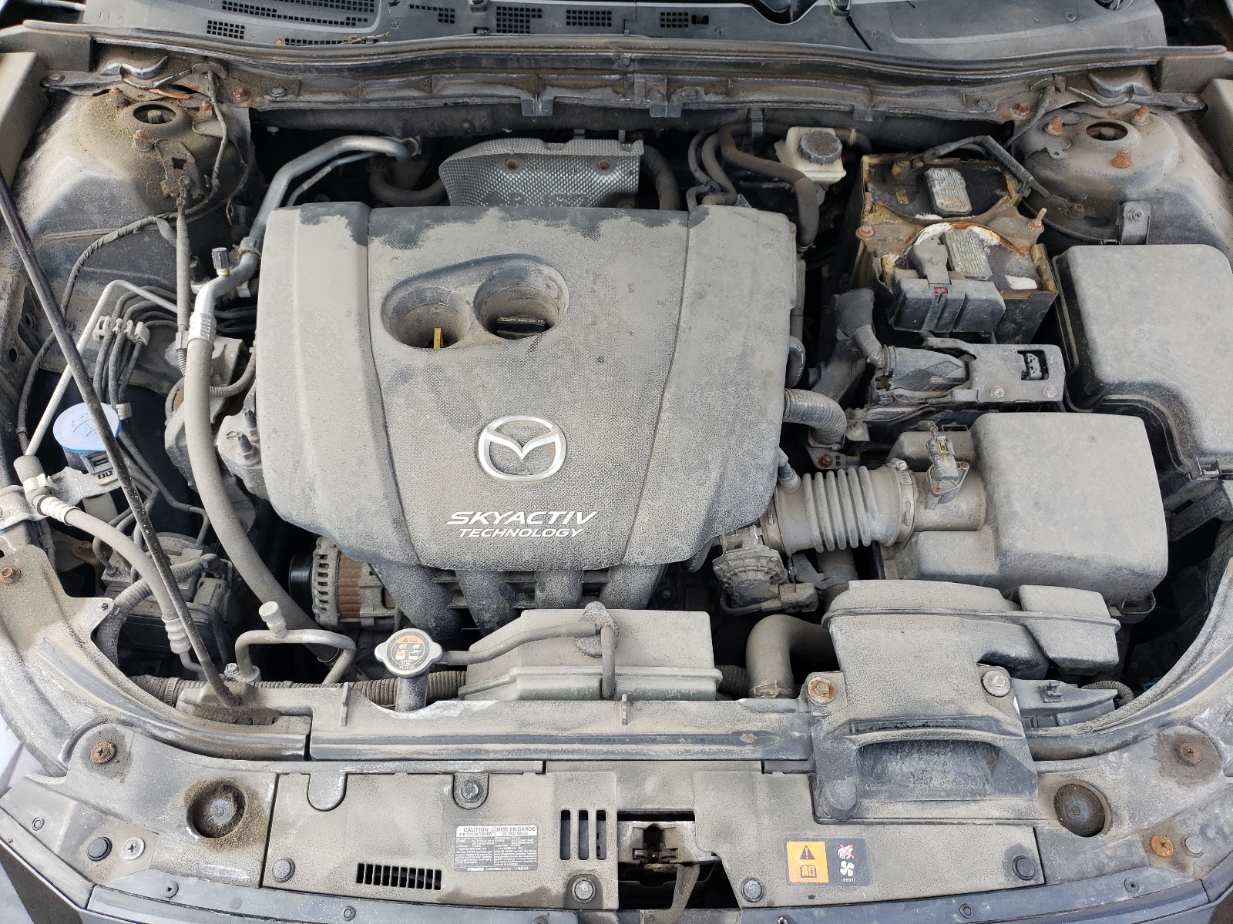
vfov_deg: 53.1
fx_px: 926
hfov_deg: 67.3
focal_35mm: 26
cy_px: 462
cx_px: 616
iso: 50
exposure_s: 1/278
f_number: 1.5
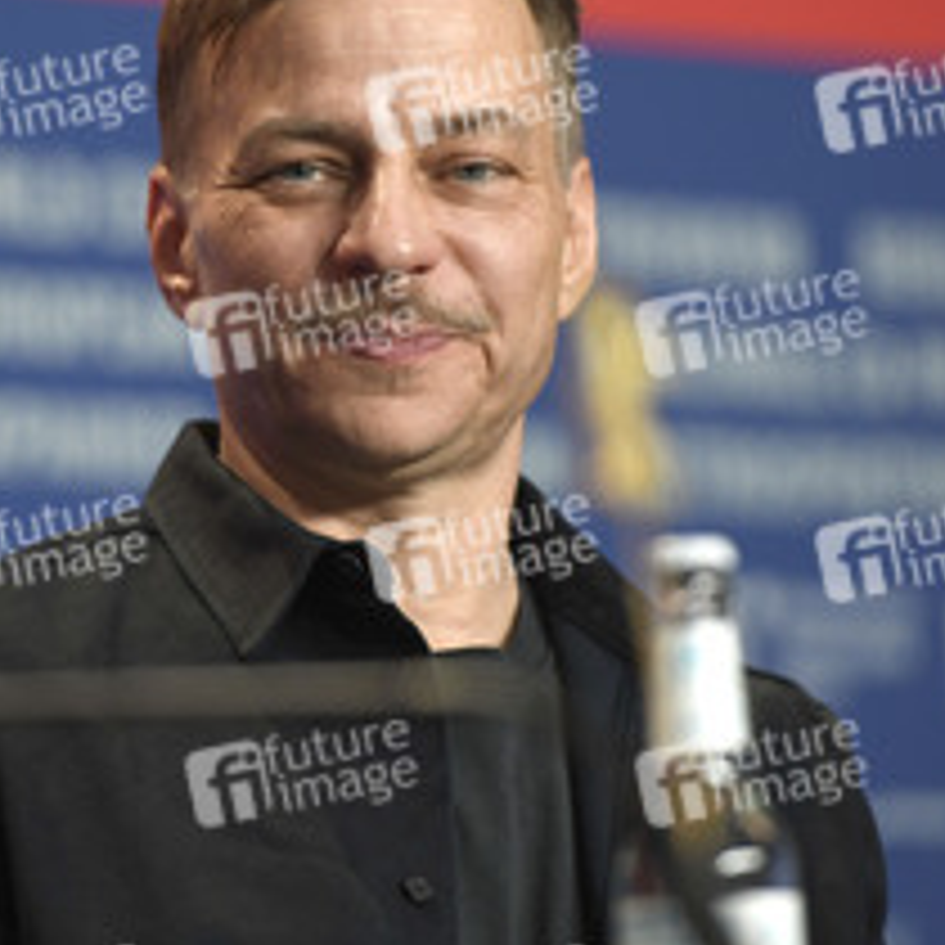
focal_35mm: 365
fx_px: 11273
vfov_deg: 4.8
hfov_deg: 4.8
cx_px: 362
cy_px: 436
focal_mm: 200
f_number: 3.5
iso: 1250
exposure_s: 1/250
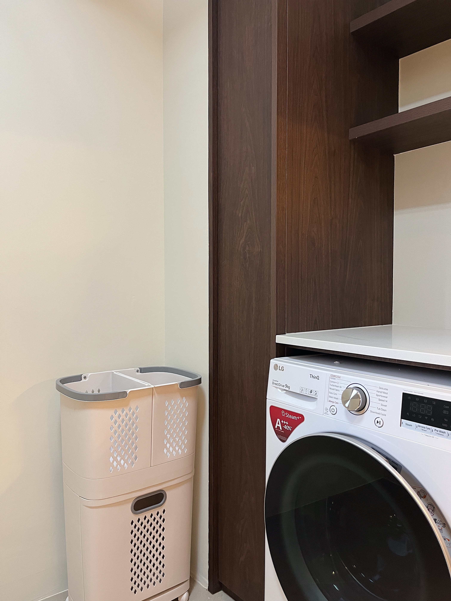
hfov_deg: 53.1
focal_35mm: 26
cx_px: 226
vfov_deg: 67.3
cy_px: 300
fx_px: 452
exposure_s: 1/50
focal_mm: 5.1
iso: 250
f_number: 1.6
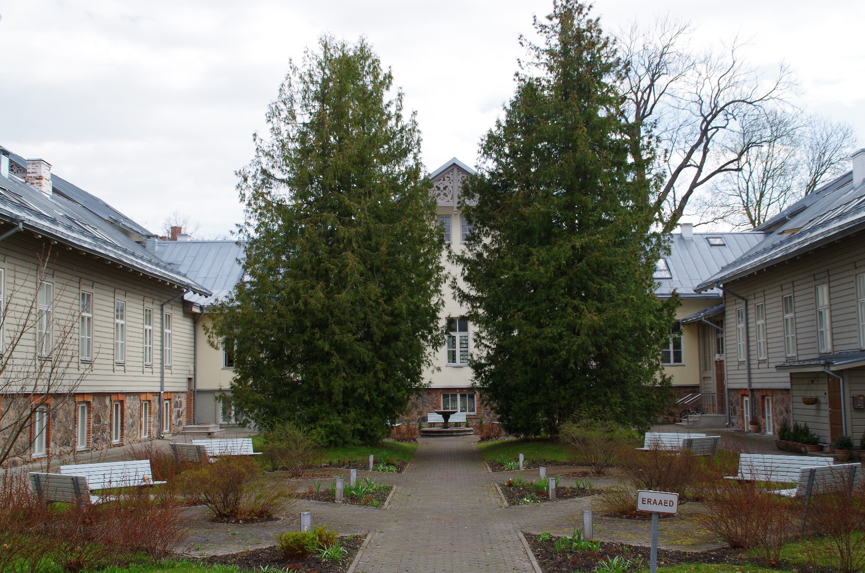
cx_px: 432
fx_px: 1175
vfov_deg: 27.4
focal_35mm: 49
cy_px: 286
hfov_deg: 40.4
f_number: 11
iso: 320
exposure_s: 1/160
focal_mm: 33
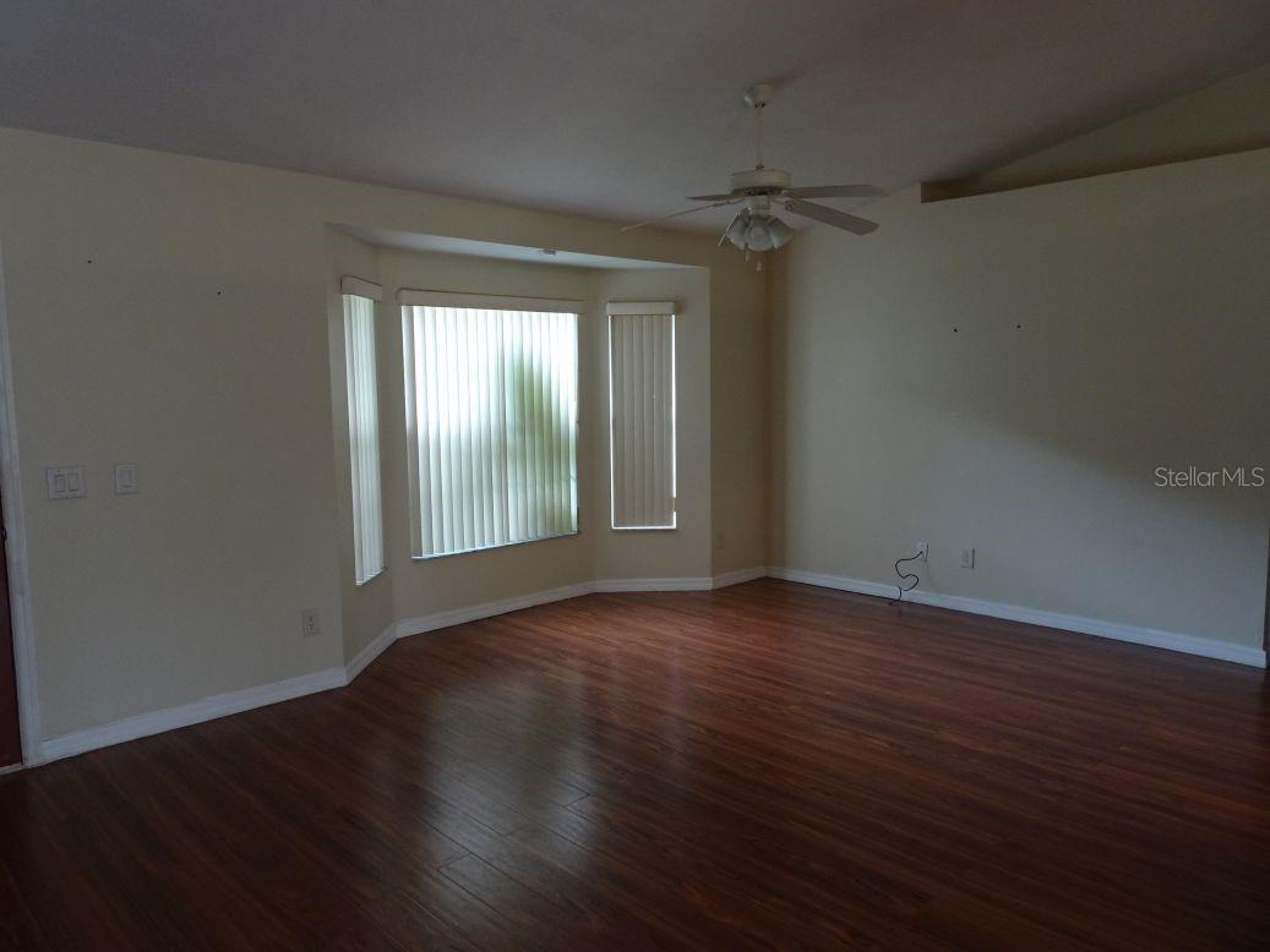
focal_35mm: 24
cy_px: 476
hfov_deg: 71.6
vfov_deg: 56.8
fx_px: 881
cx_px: 635
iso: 125
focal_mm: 4.1
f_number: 3.5
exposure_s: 1/30
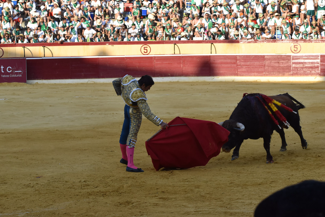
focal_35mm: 105
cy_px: 108
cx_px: 162
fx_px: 948
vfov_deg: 13.0
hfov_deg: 19.5
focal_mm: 70
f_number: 8
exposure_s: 1/1000
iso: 800
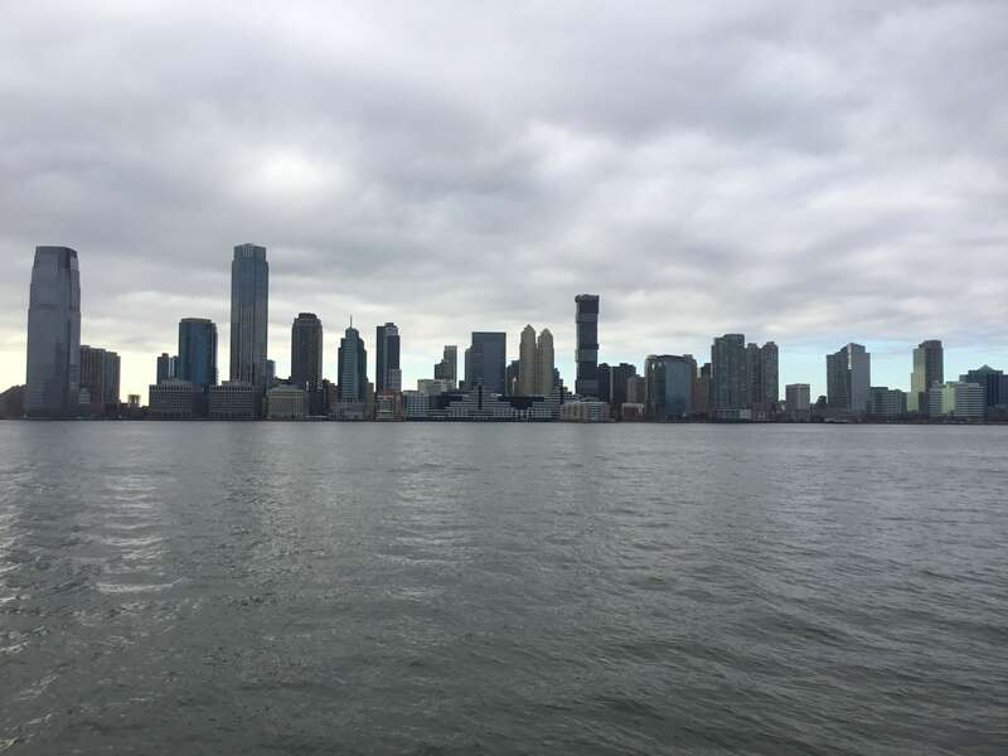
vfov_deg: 45.4
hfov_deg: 58.4
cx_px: 504
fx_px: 903
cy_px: 378
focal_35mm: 31
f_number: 2.4
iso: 25
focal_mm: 3.3
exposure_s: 1/895
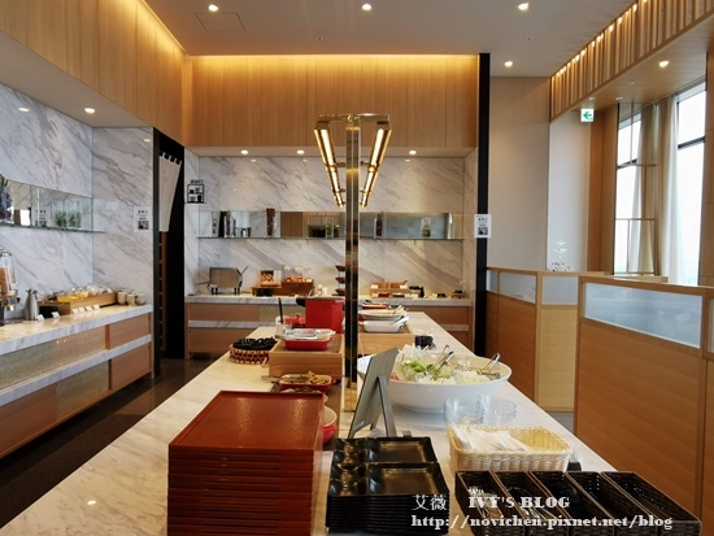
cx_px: 332
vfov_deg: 56.8
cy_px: 276
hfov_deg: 71.5
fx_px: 495
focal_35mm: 24
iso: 80
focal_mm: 2.26
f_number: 2.2
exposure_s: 1/60
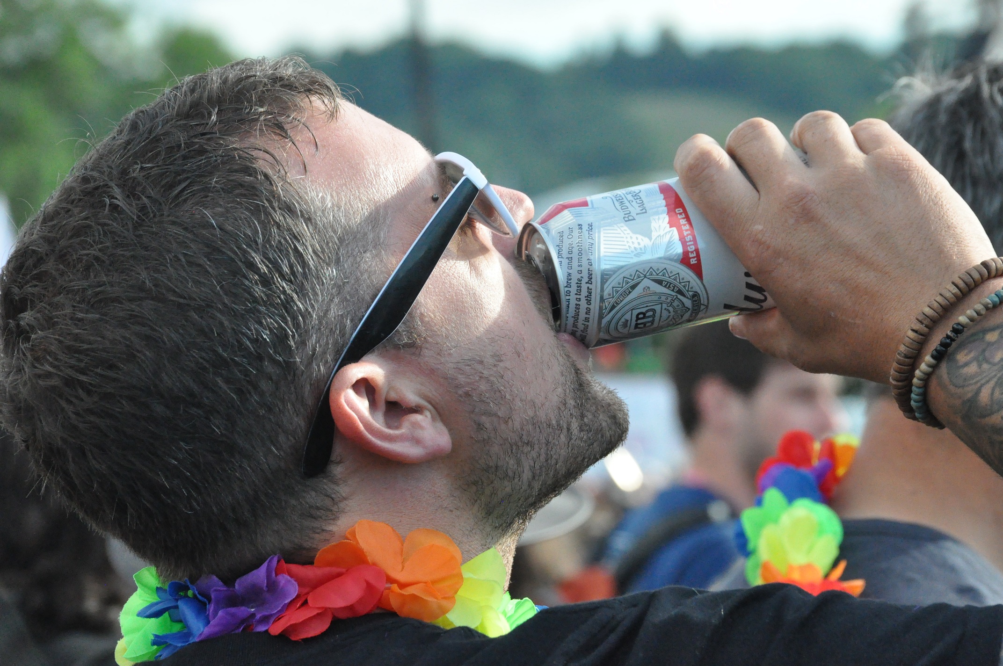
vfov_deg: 6.5
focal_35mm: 210
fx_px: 5844
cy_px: 333
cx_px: 502
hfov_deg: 9.8
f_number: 9
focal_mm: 140
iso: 3200
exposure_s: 1/1250
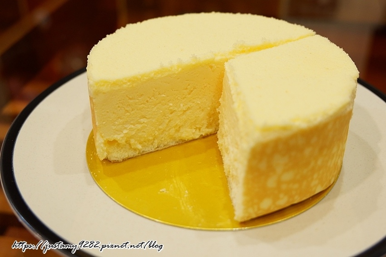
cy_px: 128
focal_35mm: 39
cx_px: 193
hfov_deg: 49.6
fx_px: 418
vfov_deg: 34.2
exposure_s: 1/40
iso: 1250
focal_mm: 26.9
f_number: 4.5
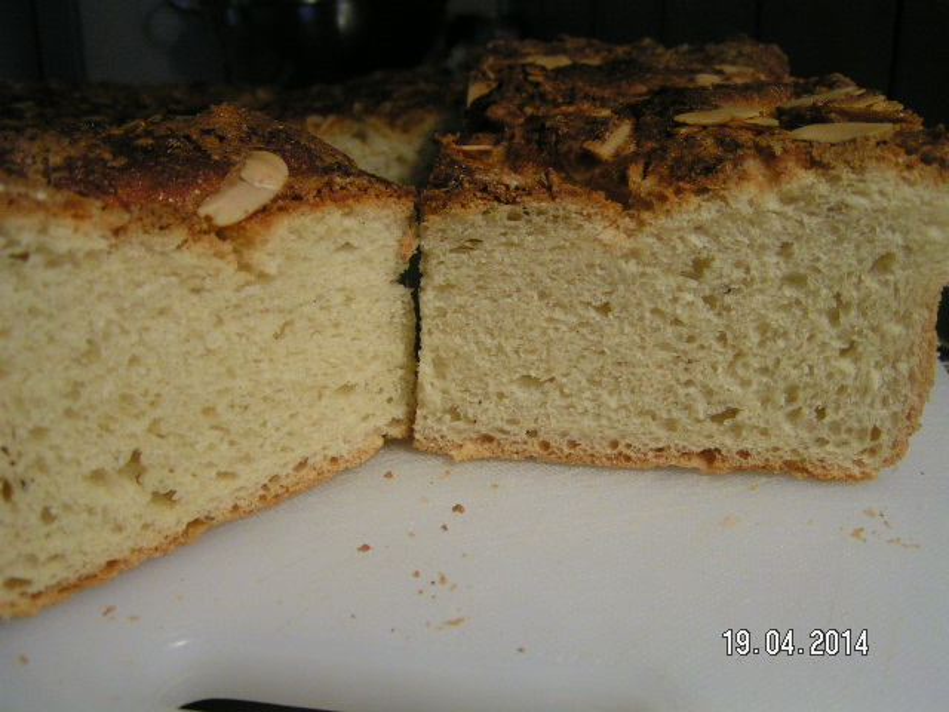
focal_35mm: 38
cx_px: 474
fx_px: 1042
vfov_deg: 37.7
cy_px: 356
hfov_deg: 49.0
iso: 200
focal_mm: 5.8
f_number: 2.8
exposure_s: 1/25
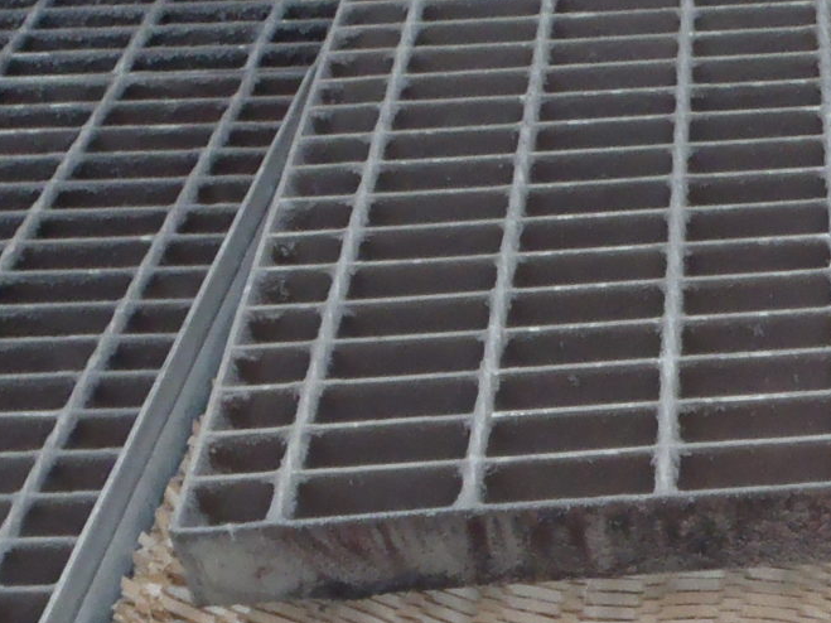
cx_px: 941
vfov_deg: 15.8
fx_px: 2088
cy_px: 882
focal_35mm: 87
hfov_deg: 21.2
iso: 200
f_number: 3.5
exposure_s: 1/13
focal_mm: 5
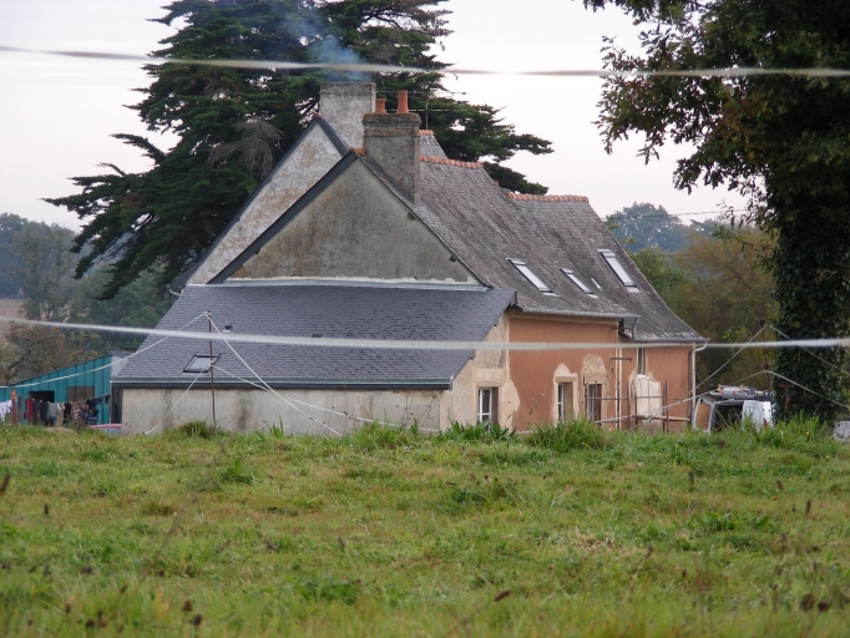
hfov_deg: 11.5
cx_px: 425
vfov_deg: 8.6
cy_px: 319
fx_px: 4225
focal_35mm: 172
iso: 50
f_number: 3.5
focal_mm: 28.7
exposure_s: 1/132
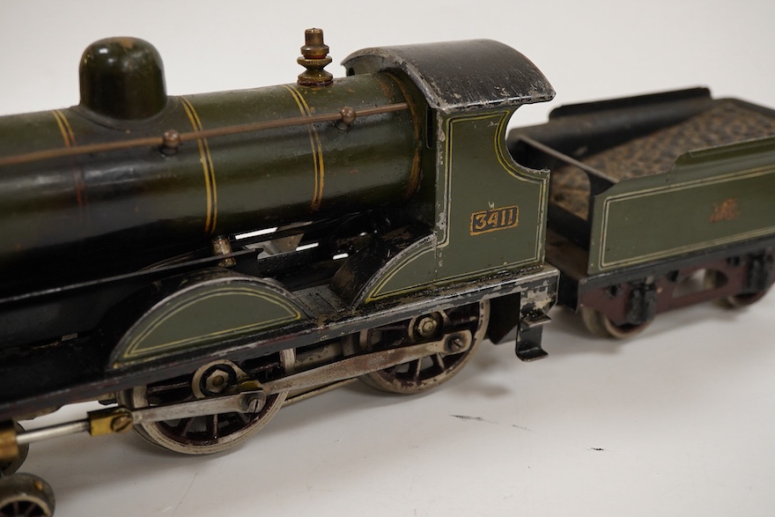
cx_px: 388
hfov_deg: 42.7
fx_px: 990
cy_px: 256
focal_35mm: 46
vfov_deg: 29.3
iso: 1250
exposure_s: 1/125
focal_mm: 30
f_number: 8
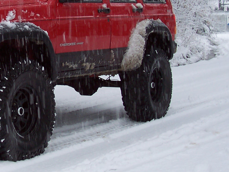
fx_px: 628
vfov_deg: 15.5
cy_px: 41
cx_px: 20
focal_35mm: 95
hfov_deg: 20.2
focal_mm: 7
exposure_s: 1/45
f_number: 3
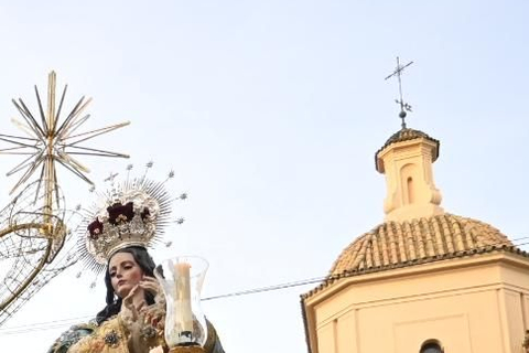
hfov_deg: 22.6
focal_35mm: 80
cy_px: 560
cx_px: -163
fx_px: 1175
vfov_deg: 15.5
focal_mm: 16
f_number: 3.5
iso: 500
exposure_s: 1/320
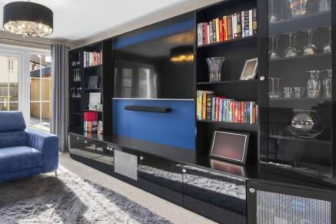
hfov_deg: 69.8
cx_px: 92
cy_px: 97
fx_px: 224
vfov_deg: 52.9
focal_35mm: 24
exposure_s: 1/6
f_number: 8
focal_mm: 16
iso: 320
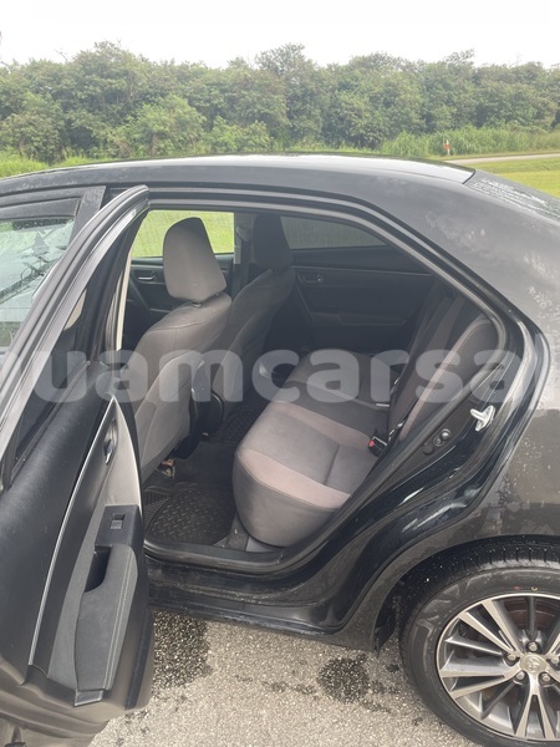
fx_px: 561
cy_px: 374
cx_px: 280
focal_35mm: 26
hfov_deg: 53.1
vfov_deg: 67.3
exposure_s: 1/121
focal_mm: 4.2
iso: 32
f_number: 1.6
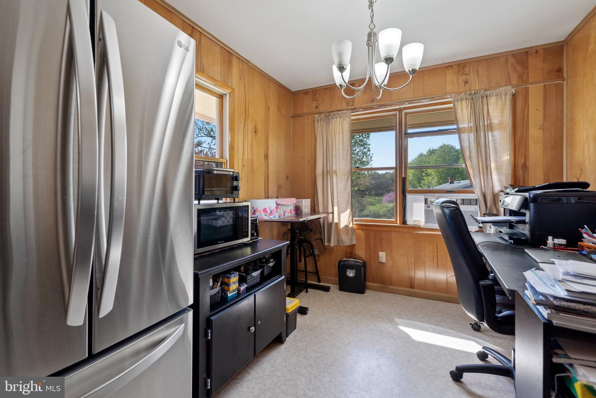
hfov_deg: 96.7
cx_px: 298
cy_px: 199
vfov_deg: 73.7
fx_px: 265
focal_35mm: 16
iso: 500
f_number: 8
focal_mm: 16
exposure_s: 1/15
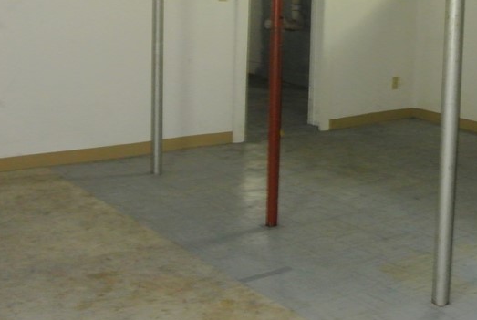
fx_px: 797
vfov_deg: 22.4
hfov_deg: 32.7
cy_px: 65
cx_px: 355
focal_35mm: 60
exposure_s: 1/10
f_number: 3.5
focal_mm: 11
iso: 1600
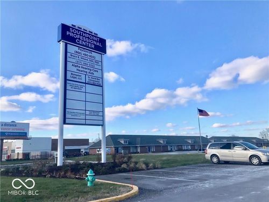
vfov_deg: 49.7
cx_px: 134
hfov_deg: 63.4
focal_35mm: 28
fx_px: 218
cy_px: 101
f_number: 1.8
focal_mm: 3.99
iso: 20
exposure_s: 1/2227
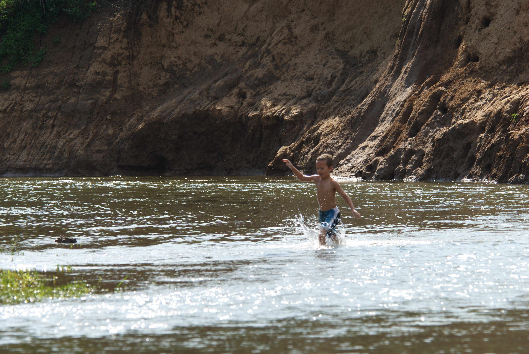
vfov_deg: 5.0
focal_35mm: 278
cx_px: 264
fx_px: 4083
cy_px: 177
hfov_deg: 7.4
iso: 100
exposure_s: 1/250
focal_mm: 185
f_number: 5.6
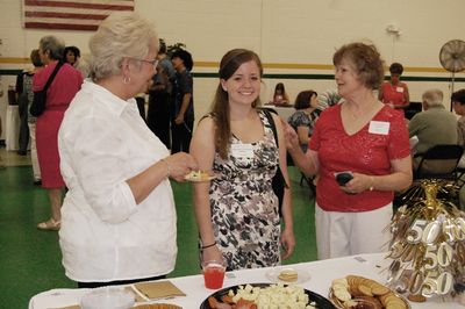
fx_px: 581
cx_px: 232
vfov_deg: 29.8
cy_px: 154
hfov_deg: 43.6
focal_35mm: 45
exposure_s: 1/60
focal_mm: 30
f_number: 5.6
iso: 1600
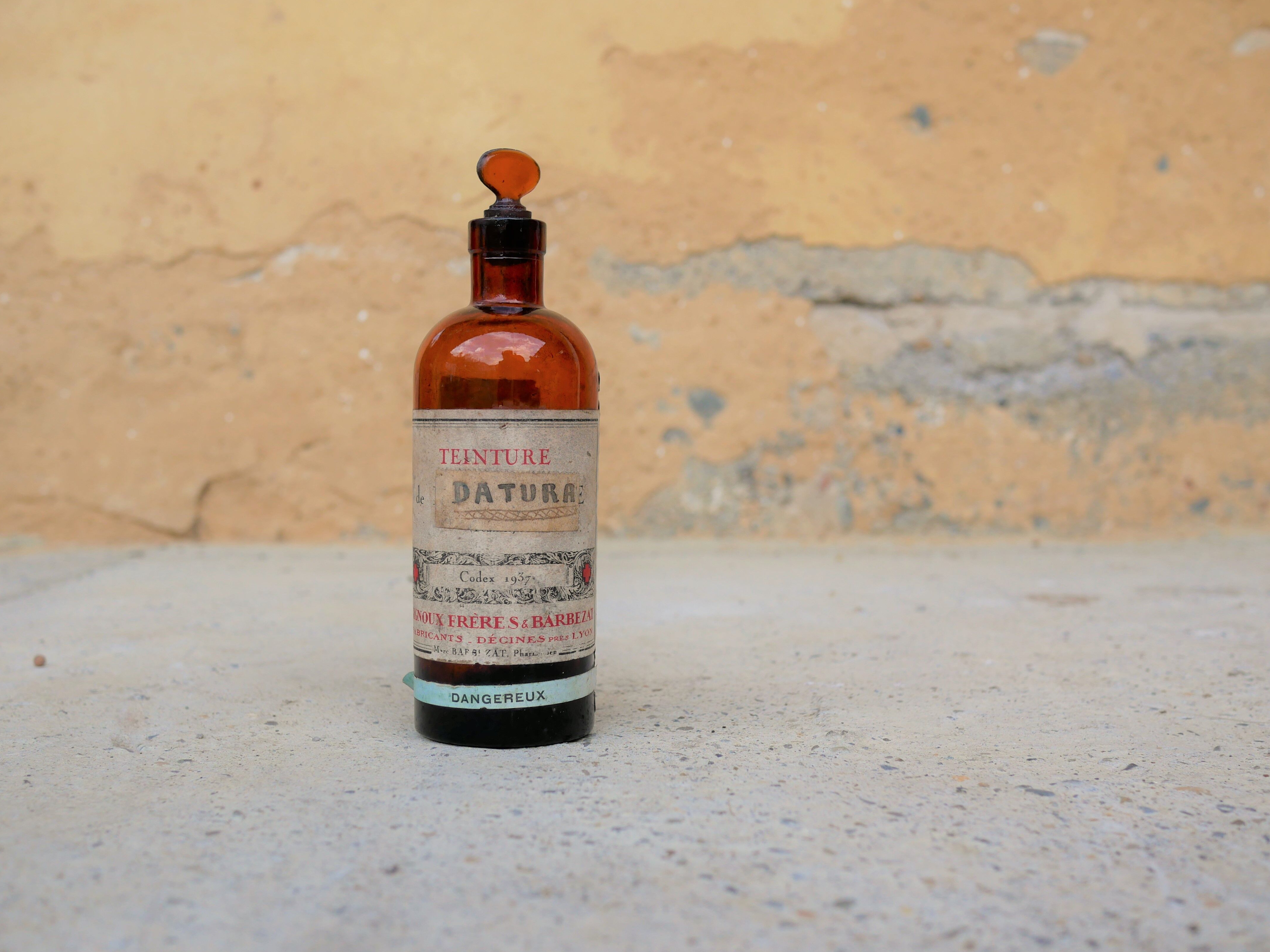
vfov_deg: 35.1
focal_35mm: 41
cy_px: 473
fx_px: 1504
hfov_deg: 45.8
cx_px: 644
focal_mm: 20
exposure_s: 1/320
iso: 200
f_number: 3.2
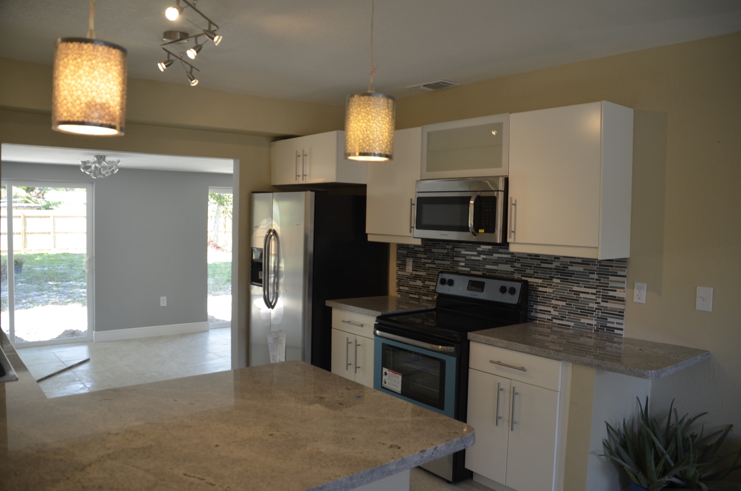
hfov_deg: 67.5
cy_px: 246
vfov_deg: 47.7
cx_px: 370
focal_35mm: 27
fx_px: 555
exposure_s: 1/100
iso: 400
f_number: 5
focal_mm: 18
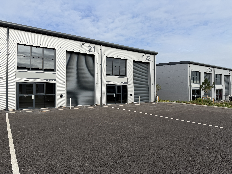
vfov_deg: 56.8
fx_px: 161
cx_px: 116
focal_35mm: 24
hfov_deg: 71.6
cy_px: 87
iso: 80
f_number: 1.78
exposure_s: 1/3953
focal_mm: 6.76
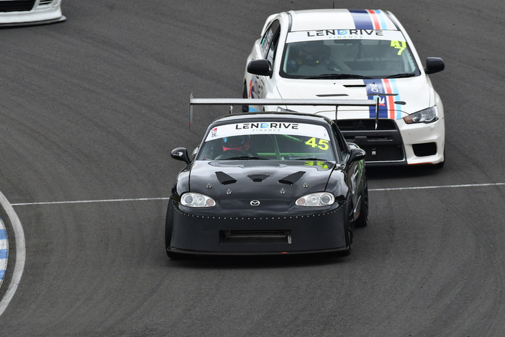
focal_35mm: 553
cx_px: 257
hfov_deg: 3.7
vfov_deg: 2.5
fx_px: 7757
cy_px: 156
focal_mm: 340
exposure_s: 1/640
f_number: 11
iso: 1000
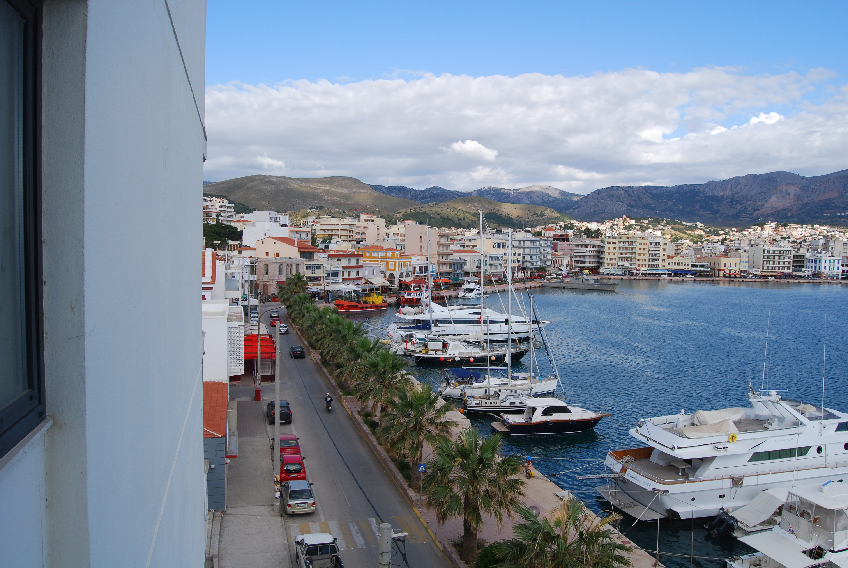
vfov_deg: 48.0
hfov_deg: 67.3
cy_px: 284
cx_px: 424
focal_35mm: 27
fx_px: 637
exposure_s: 1/200
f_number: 10
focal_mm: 18
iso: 200
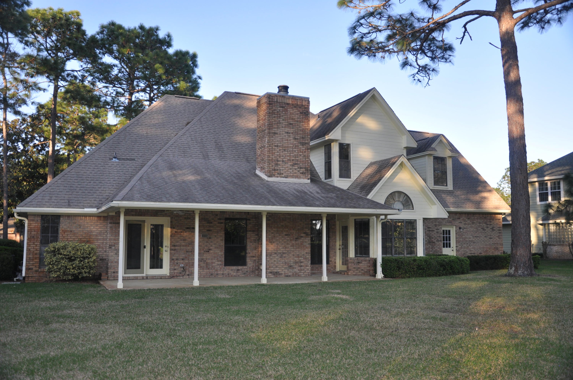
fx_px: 501
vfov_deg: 41.6
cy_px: 190
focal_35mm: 32
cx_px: 286
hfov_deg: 59.6
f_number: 3.8
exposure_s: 1/200
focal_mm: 21
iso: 360
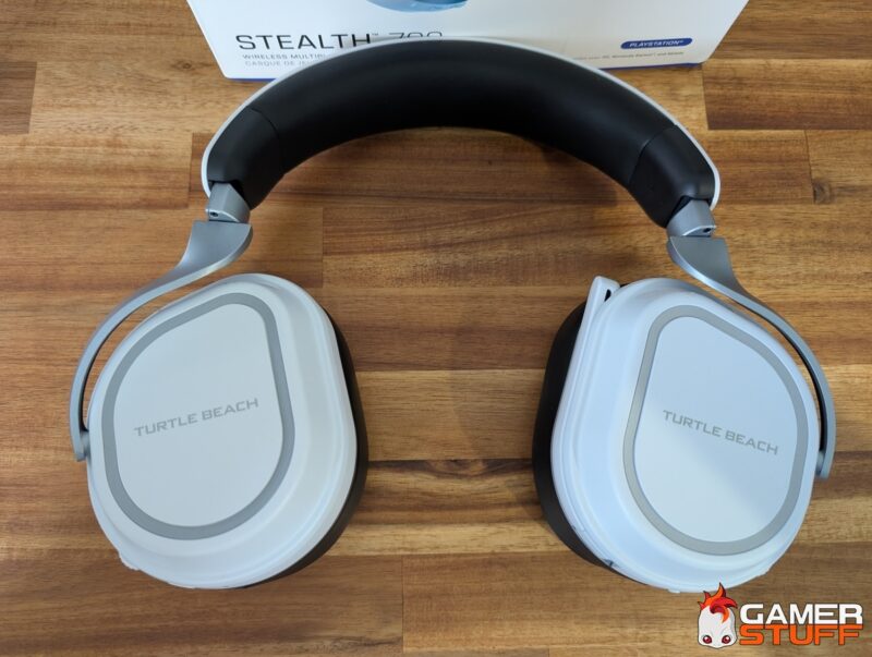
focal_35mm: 24
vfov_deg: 57.0
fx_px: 606
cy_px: 328
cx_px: 436
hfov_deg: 71.5
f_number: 1.68
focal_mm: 6.9
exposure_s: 1/23.8
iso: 226
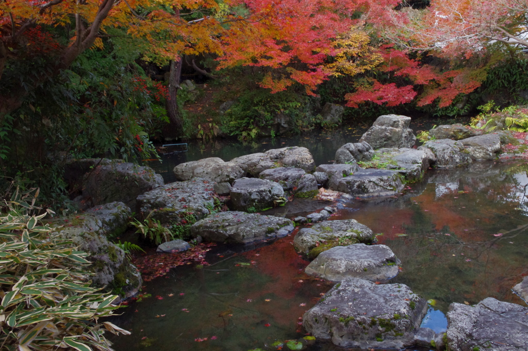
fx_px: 454
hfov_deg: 60.3
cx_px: 264
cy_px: 176
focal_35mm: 31
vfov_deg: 42.2
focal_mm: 21.25
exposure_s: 1/80
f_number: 11
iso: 800
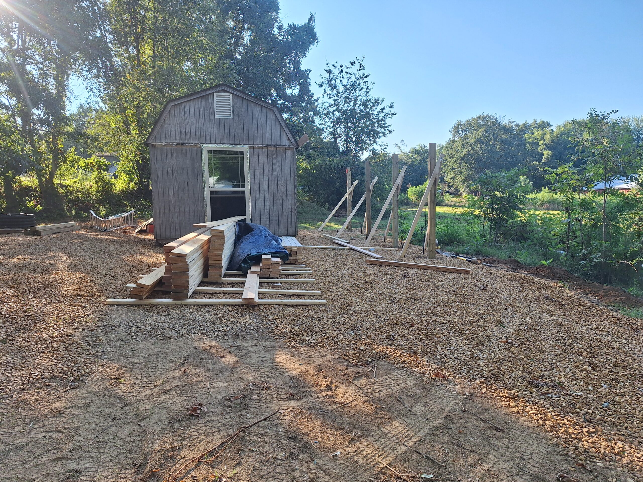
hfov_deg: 73.9
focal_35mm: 23
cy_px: 241
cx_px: 322
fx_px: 427
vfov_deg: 58.9
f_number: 1.8
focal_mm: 5.54
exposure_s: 1/592
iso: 40
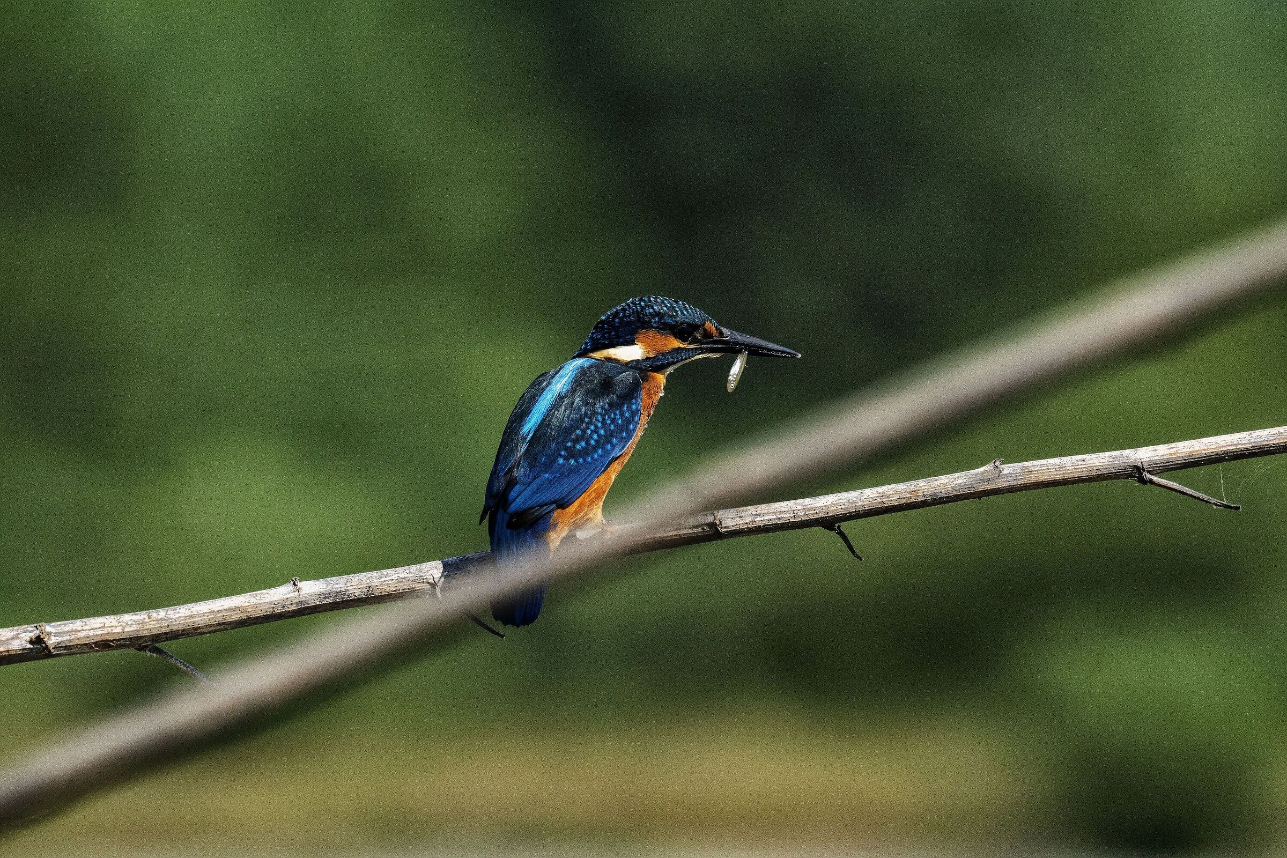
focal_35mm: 864
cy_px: 429
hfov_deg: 2.4
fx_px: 30886
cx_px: 644
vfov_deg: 1.6
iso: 1600
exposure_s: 1/2500
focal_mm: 576
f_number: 7.1
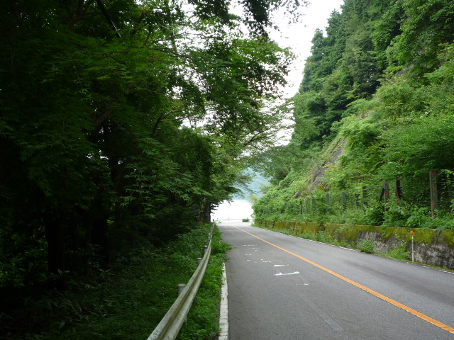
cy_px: 170
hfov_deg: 51.4
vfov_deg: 39.7
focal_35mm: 36
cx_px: 227
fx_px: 472
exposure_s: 1/60
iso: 100
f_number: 3.8
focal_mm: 6.3
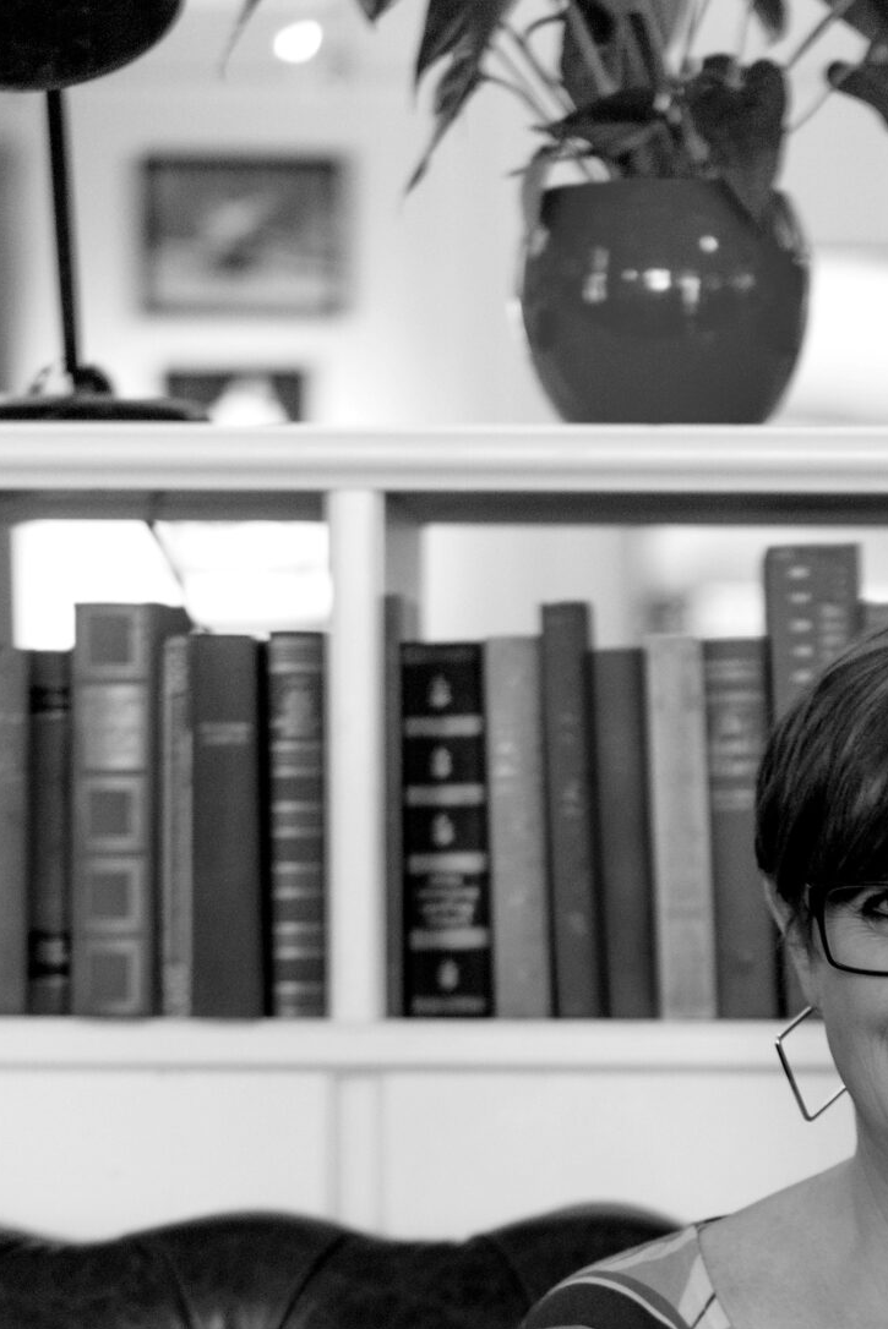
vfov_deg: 12.2
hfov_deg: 8.3
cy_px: 1459
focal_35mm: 165
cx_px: 913
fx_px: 6099
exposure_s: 1/200
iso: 1000
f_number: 2.8
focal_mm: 70
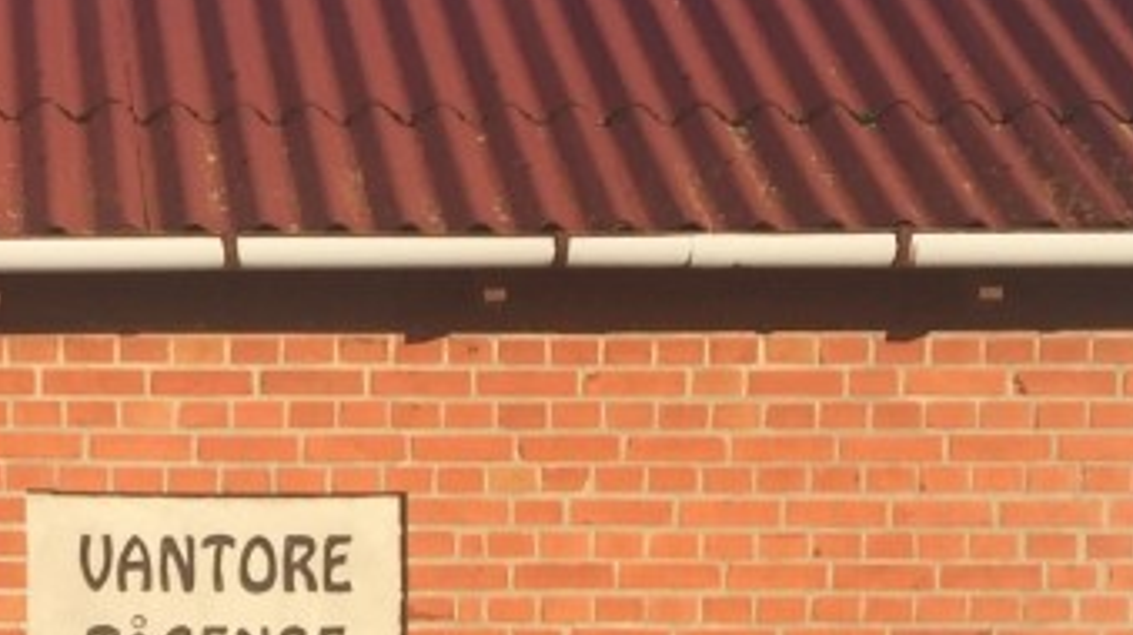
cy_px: 620
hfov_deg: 24.8
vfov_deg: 14.2
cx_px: 201
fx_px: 2521
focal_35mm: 84
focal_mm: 4.15
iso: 32
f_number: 2.2
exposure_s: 1/1883
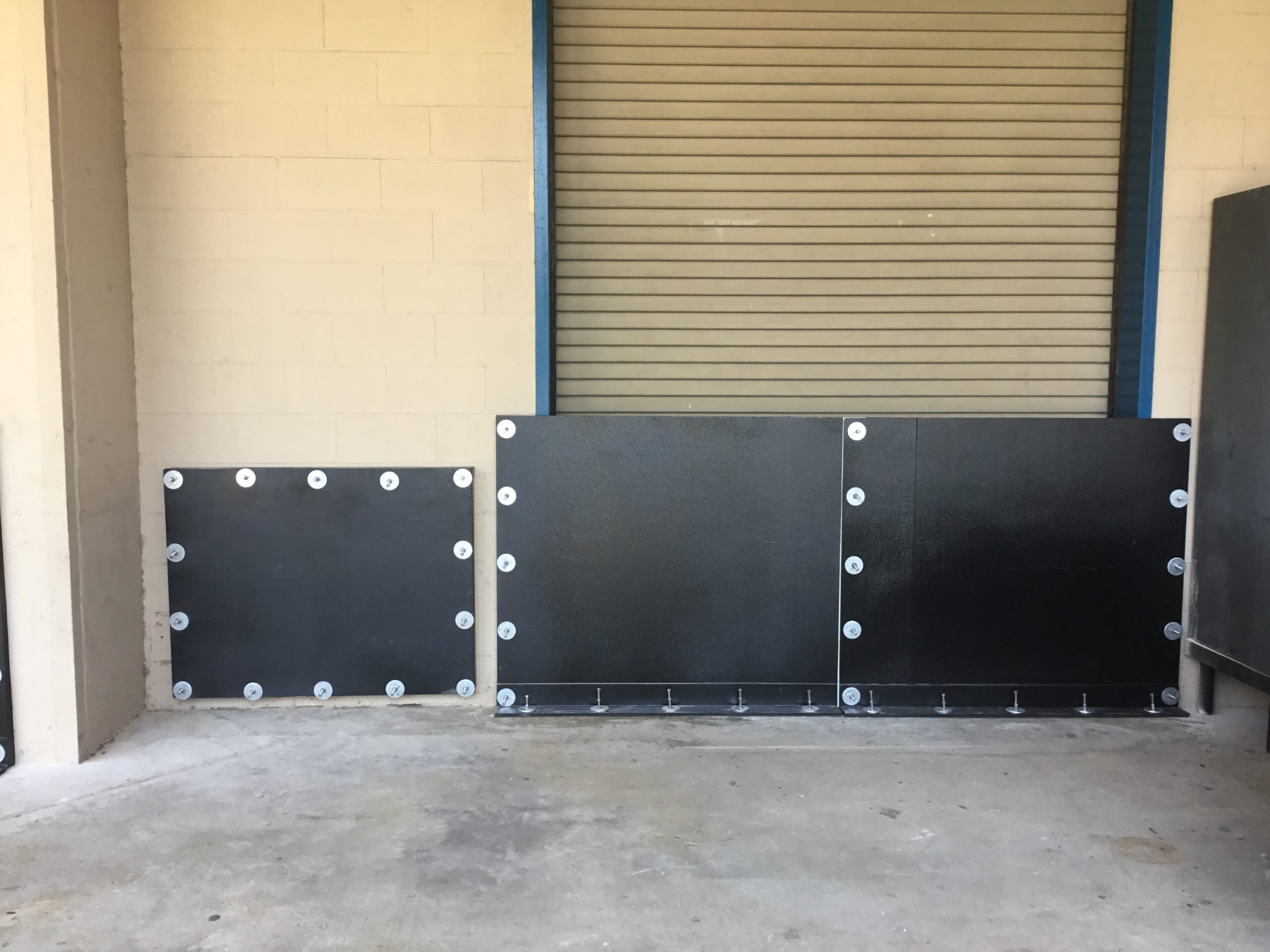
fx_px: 1137
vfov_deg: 45.4
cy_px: 476
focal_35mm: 31
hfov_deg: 58.4
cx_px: 635
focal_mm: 3.3
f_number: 2.4
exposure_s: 1/120
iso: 40
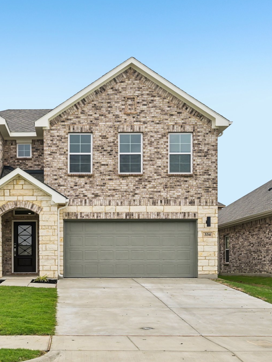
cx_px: 54
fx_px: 437
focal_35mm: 42
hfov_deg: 33.5
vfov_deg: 45.1
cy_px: 180
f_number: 8
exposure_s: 1/800
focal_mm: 28.5
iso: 400
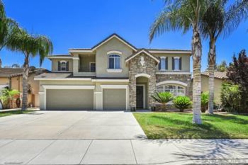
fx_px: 131
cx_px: 124
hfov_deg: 86.9
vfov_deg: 64.5
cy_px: 82
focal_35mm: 19
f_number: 6.3
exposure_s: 1/320
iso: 100
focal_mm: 19
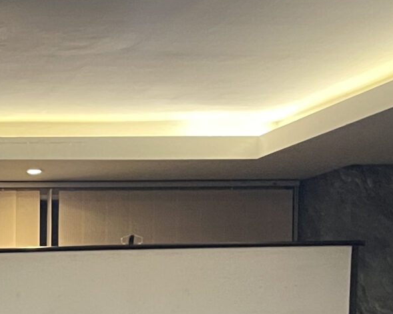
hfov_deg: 15.0
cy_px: 461
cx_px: -380
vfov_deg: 13.7
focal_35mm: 106
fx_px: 1233
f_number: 1.6
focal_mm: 5.1
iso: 500
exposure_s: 1/50
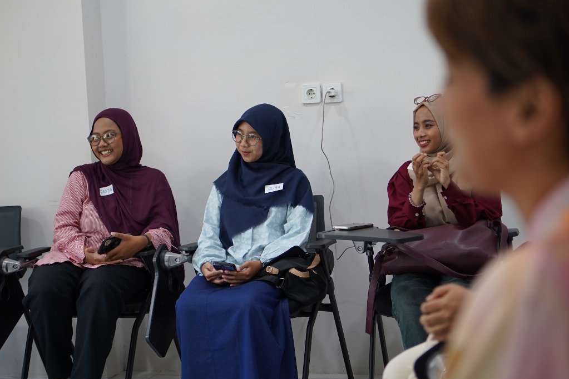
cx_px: 276
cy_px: 209
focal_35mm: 61
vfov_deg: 22.3
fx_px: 964
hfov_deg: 32.9
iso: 250
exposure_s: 1/200
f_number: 1.8
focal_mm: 35
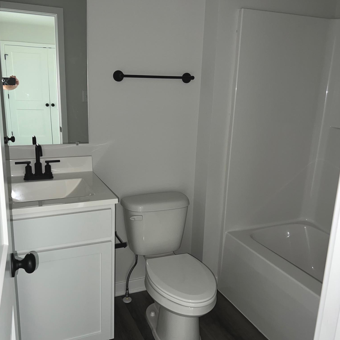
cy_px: 172
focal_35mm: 31
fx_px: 344
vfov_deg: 52.5
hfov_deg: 52.4
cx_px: 149
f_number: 1.5
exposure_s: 1/28
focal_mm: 5.7
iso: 64
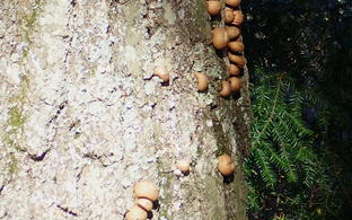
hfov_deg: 15.4
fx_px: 1305
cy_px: -35
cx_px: 177
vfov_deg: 9.5
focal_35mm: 136
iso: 125
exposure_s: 1/160
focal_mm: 14.4
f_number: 4.4
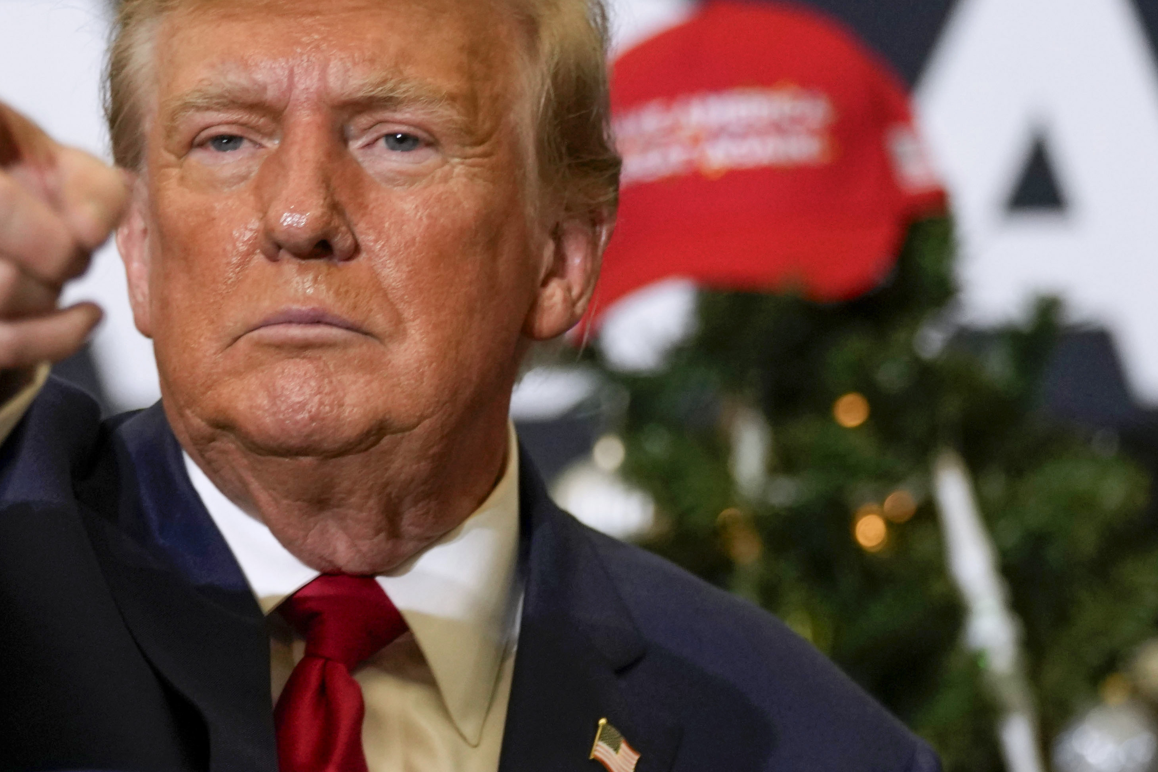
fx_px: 12544
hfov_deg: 5.3
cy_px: 407
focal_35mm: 390
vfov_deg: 3.5
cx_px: 286
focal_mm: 136
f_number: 2.8
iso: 1600
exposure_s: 1/500
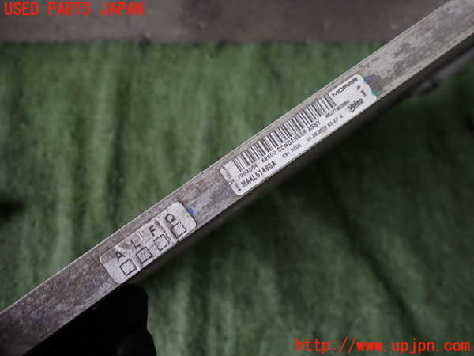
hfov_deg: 69.4
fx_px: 342
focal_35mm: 25
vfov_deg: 54.9
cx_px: 237
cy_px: 178
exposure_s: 1/60
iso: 125
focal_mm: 4.5
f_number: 2
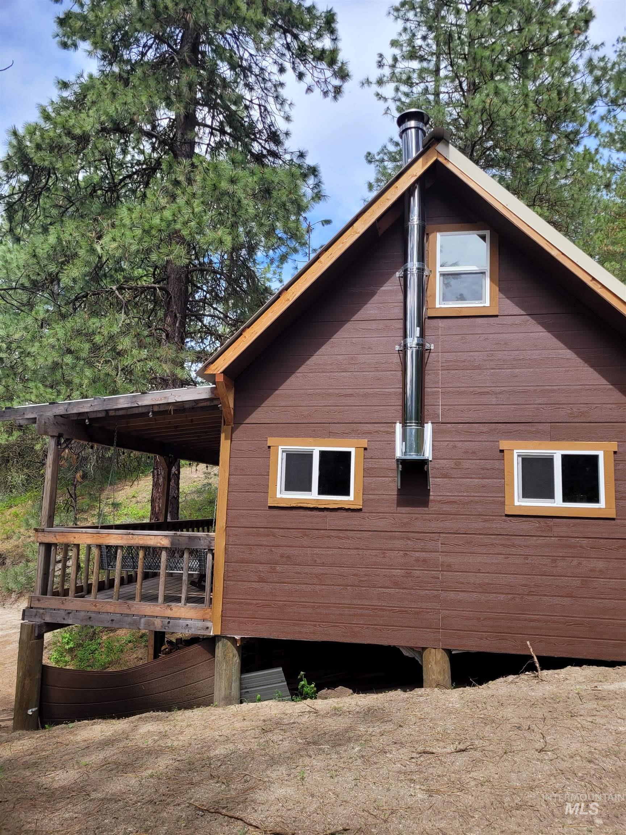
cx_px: 313
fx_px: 627
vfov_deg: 67.3
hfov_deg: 53.1
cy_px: 418
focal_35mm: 26
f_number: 1.8
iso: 40
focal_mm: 5.4
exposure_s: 1/1050
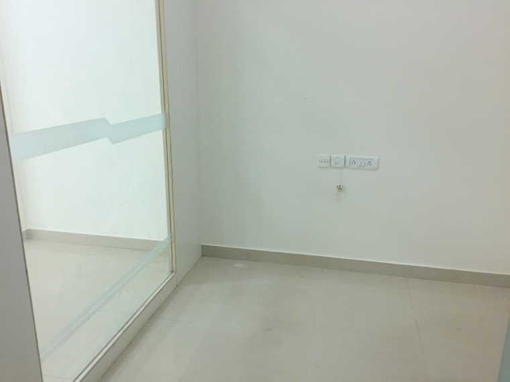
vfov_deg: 48.2
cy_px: 191
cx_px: 255
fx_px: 427
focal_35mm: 29
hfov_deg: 61.7
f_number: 2.2
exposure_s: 1/33
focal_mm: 4.15
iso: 50
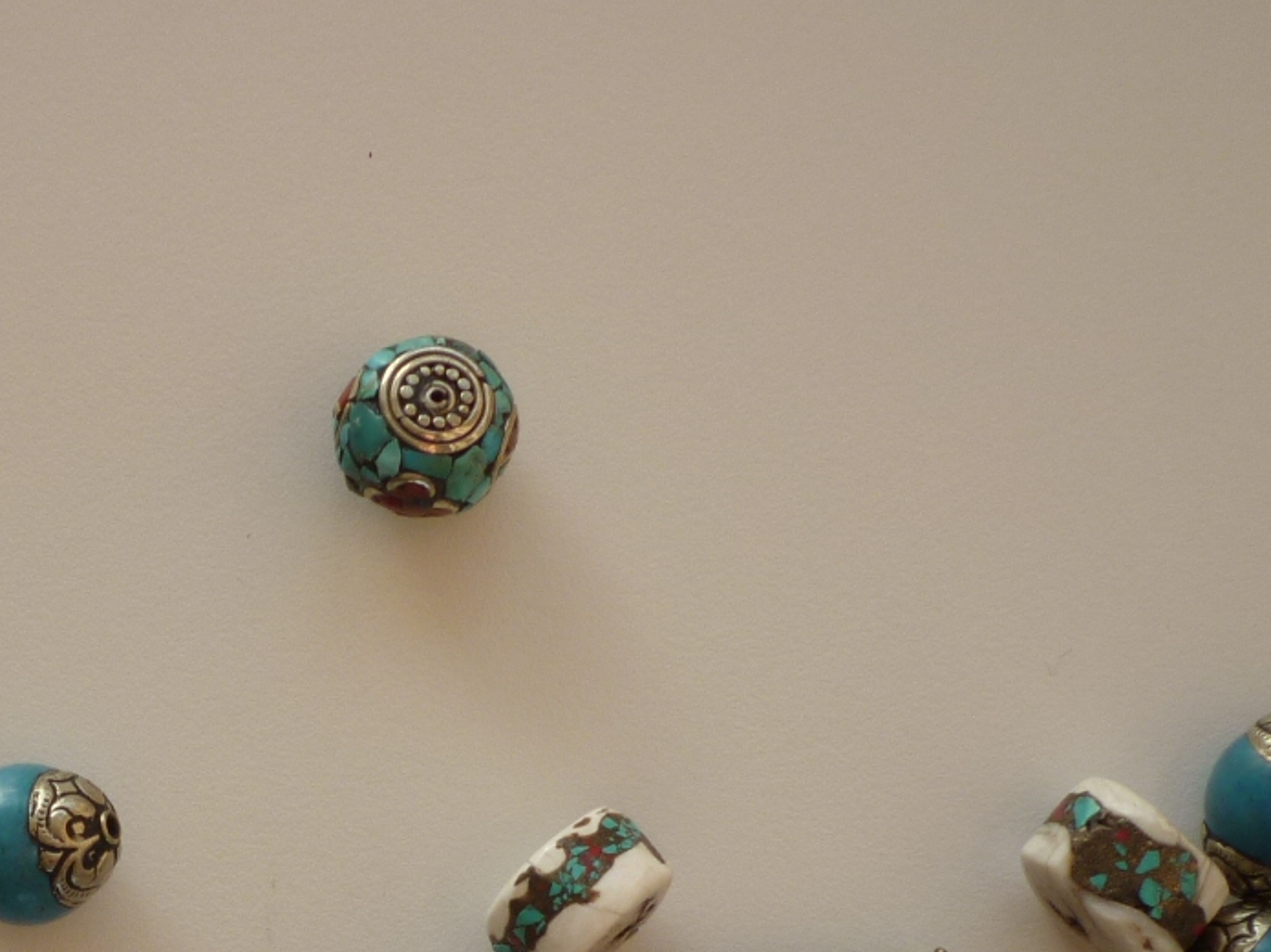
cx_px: 192
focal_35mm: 76
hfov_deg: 25.1
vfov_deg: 18.6
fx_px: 2790
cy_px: 1060
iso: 80
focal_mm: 5.5
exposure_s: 1/125
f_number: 2.8
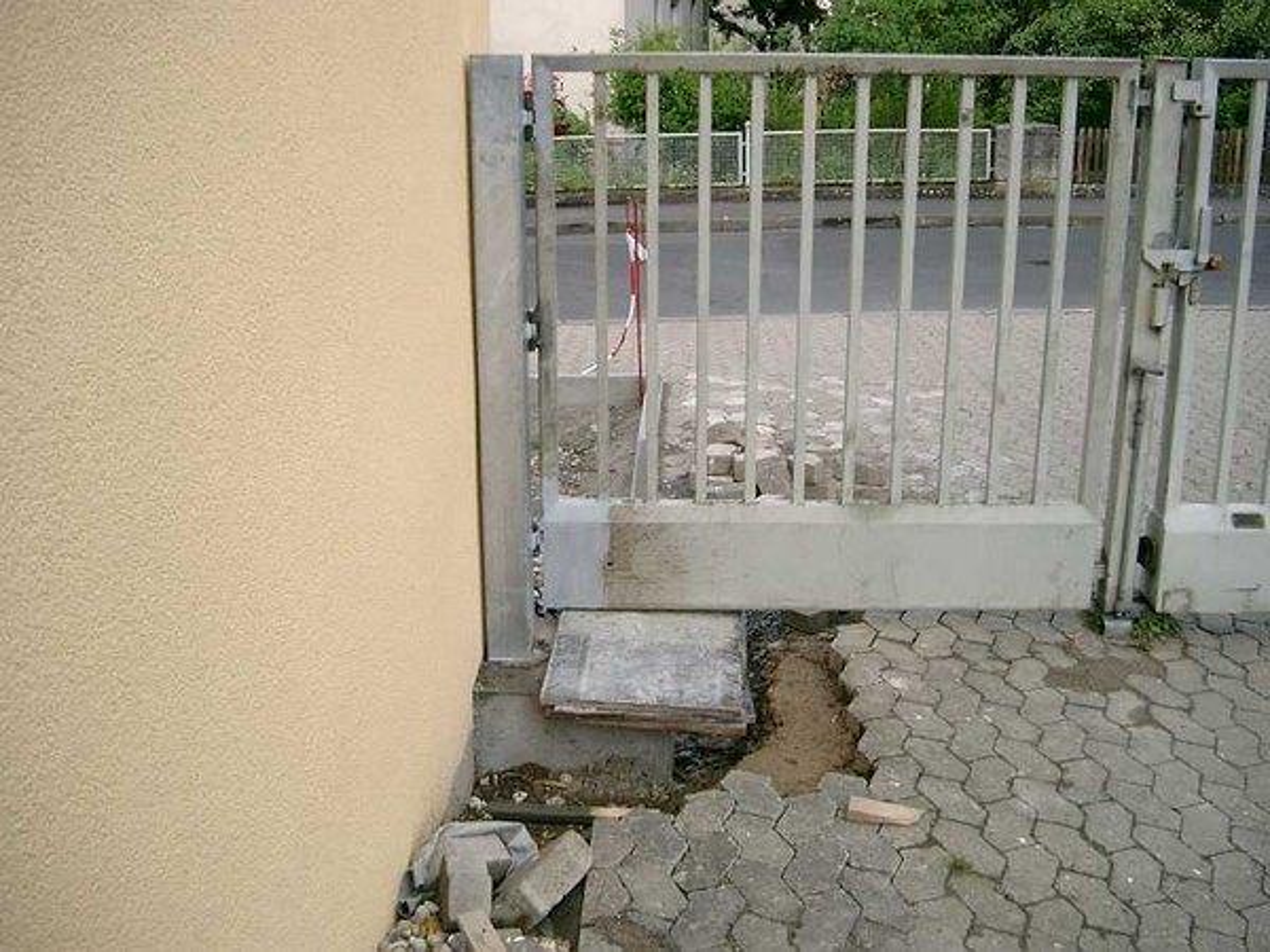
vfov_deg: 38.7
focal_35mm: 37
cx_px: 635
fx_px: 1357
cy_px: 476
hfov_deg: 50.1
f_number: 2.6
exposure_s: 1/800
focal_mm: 7.6
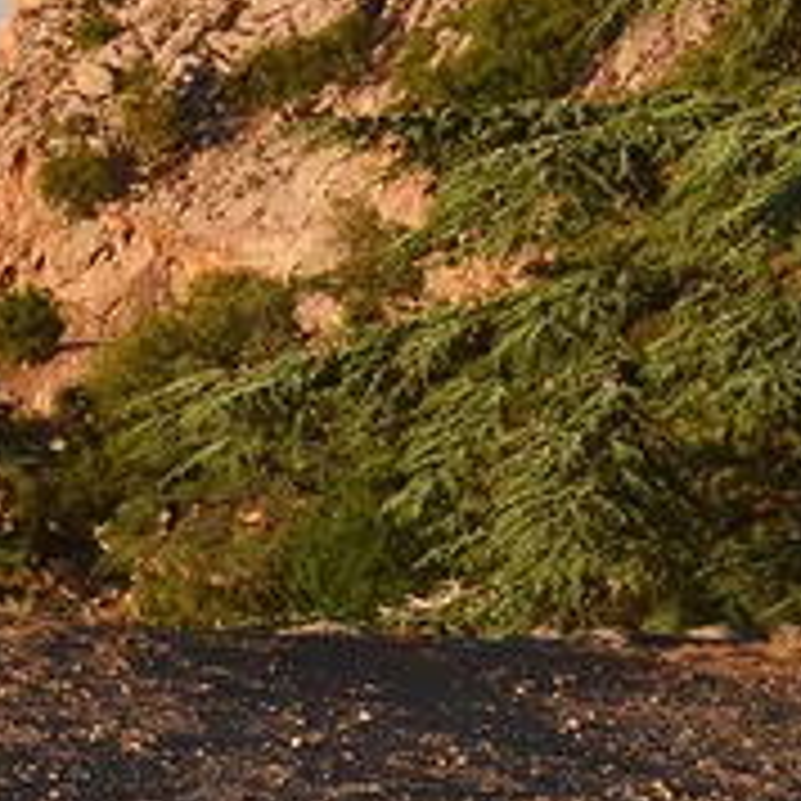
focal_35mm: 137
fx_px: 3587
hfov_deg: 12.3
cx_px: -310
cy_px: -306
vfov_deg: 12.3
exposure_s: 1/500
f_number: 11
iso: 320
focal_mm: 24
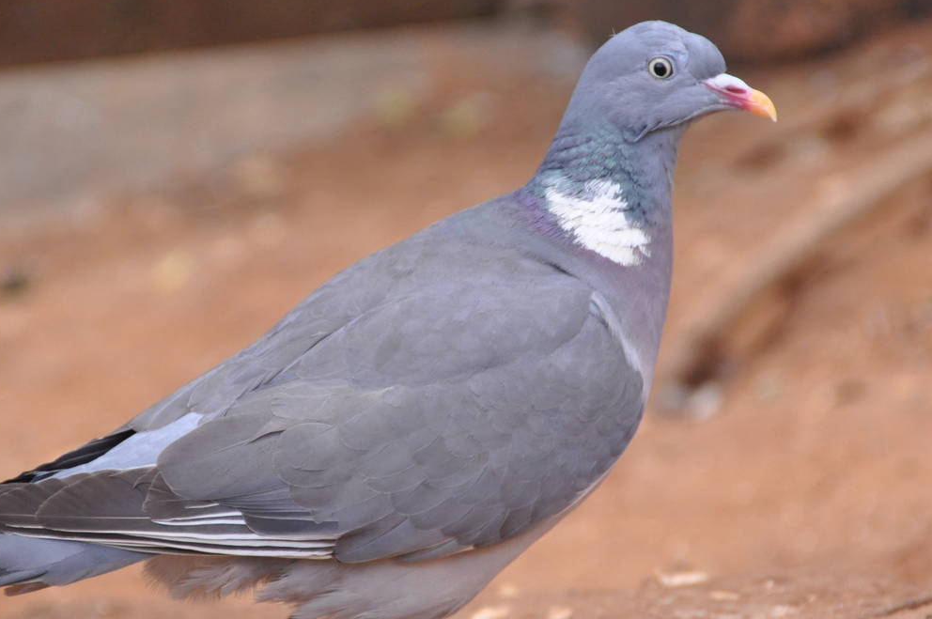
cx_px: 452
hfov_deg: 3.3
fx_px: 16265
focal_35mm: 629
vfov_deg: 2.2
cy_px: 352
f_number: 5.6
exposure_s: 1/500
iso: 1000
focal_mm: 260
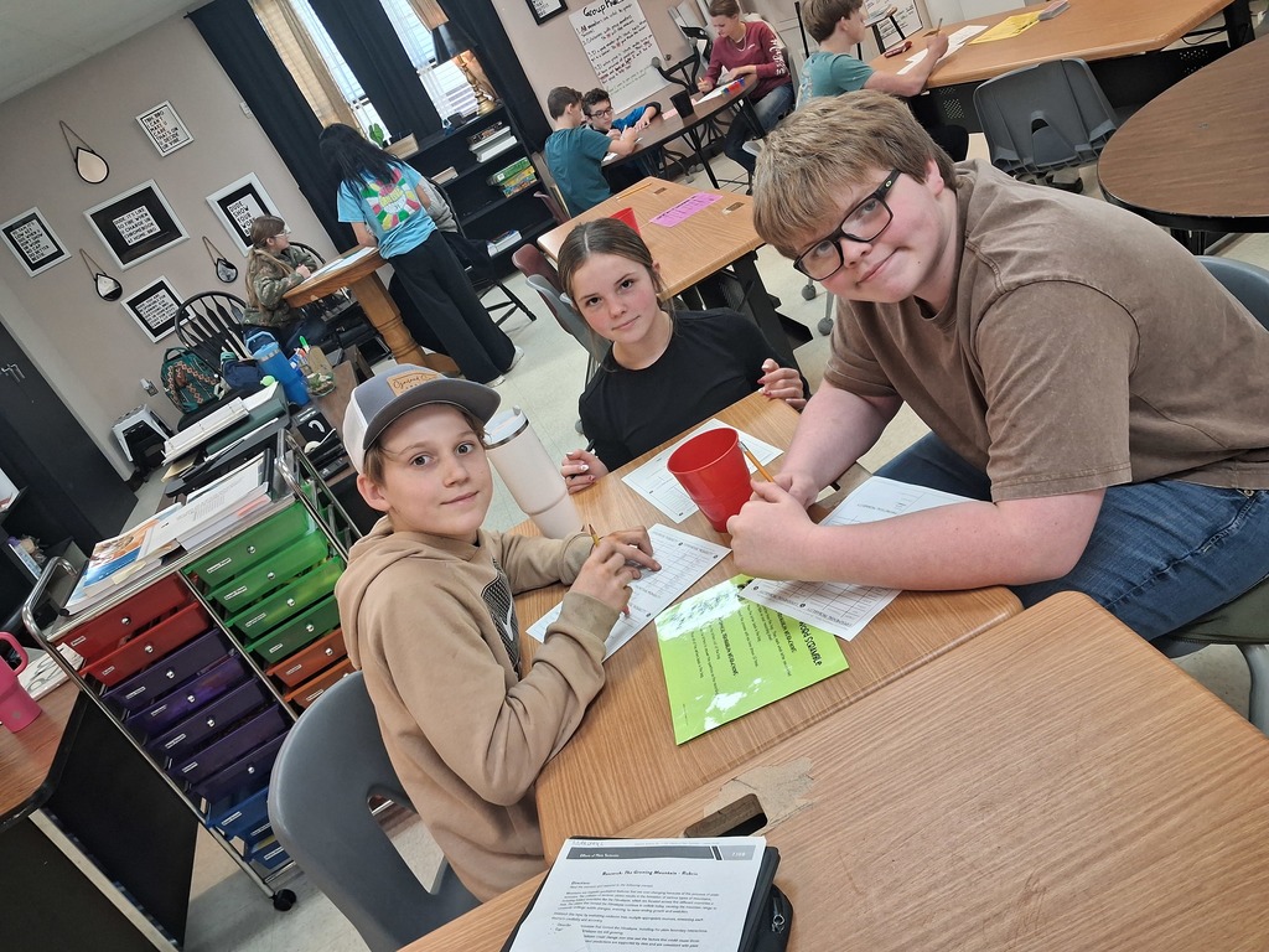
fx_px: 990
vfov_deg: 51.4
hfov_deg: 65.3
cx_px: 634
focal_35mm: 27
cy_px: 476
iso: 320
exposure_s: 1/60
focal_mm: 4
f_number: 1.8
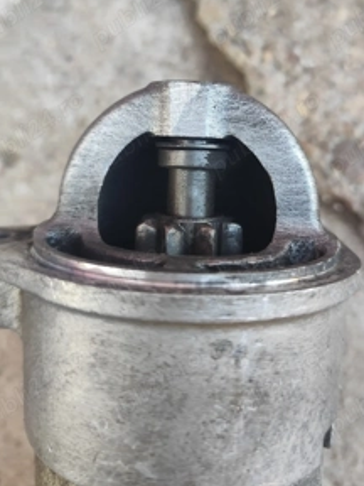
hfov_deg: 44.1
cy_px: 162
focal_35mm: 32
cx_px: 206
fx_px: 449
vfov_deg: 55.6
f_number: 1.65
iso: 250
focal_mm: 6.19
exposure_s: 1/100
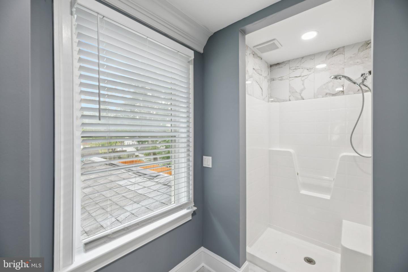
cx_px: 204
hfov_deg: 104.3
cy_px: 136
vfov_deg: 81.2
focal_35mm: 14
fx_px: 159
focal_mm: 14
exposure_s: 1/15
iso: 250
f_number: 8
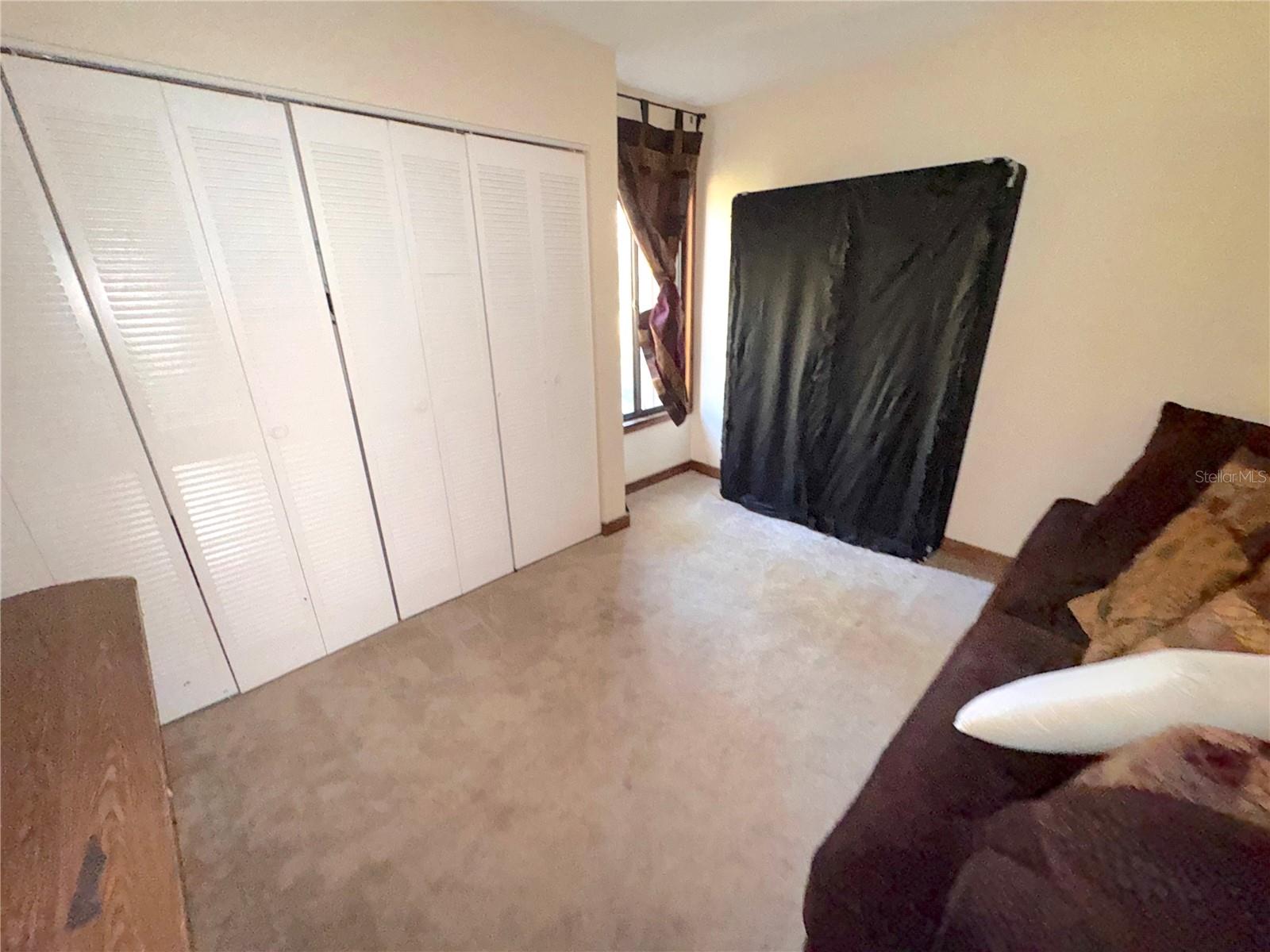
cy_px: 476
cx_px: 635
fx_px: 514
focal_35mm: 14
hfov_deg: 102.1
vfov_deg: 85.7
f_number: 2.2
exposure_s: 1/60
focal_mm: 2.22
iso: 250
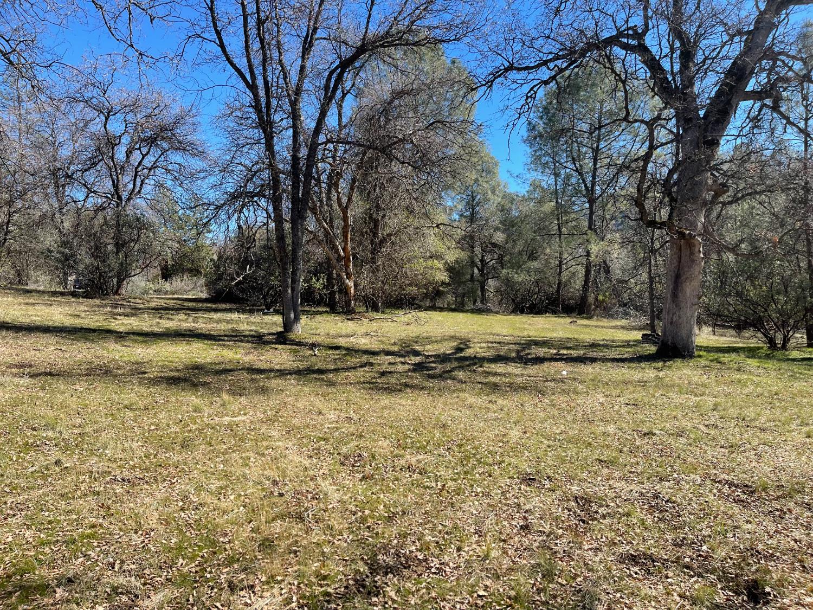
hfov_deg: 67.3
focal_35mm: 26
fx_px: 611
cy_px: 305
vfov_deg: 53.1
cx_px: 406
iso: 32
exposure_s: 1/1597
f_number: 1.6
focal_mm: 5.1
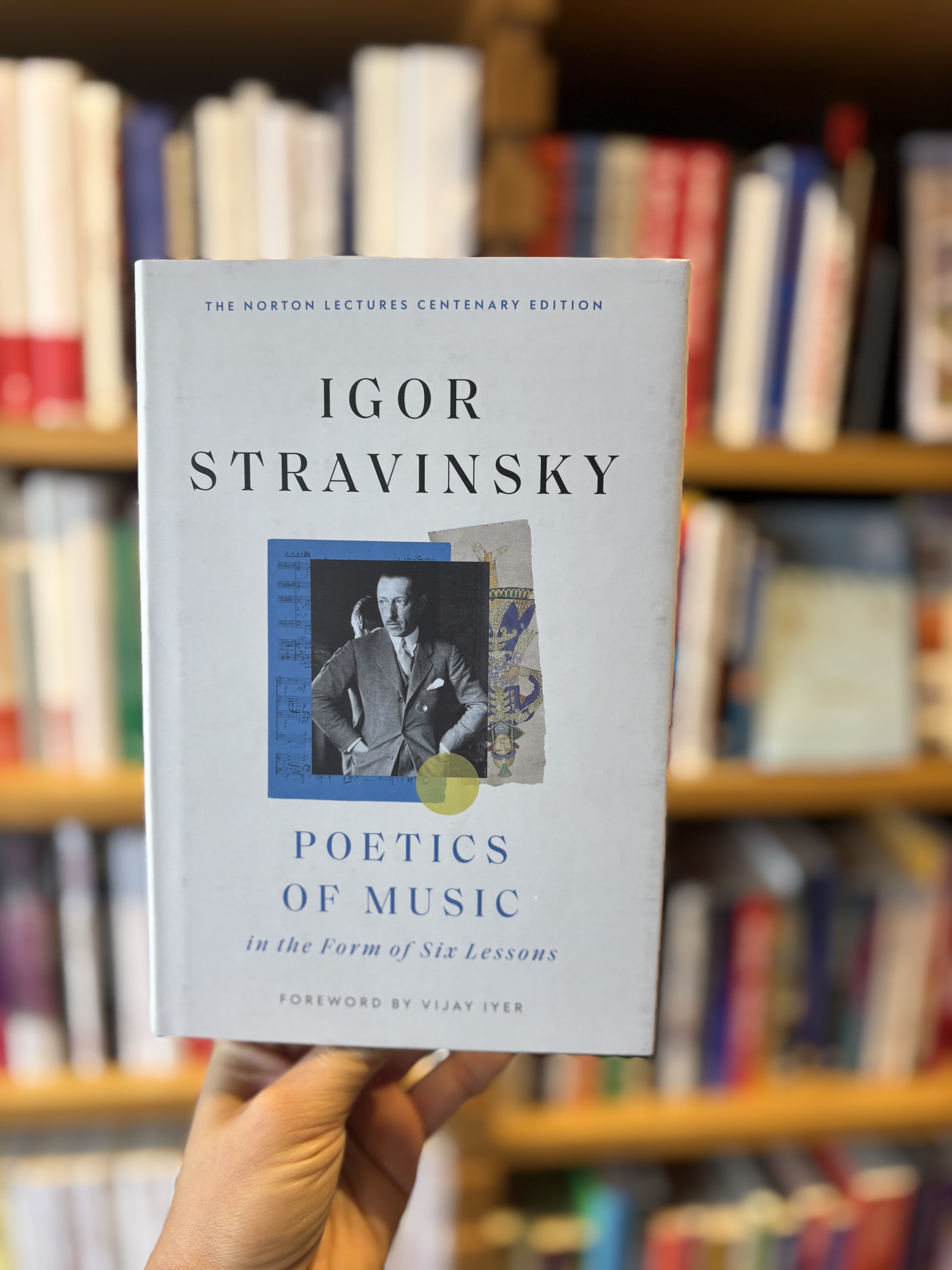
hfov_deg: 53.1
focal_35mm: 26
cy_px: 635
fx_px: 953
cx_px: 476
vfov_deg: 67.3
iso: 64
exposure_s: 1/100
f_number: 1.6
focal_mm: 5.96
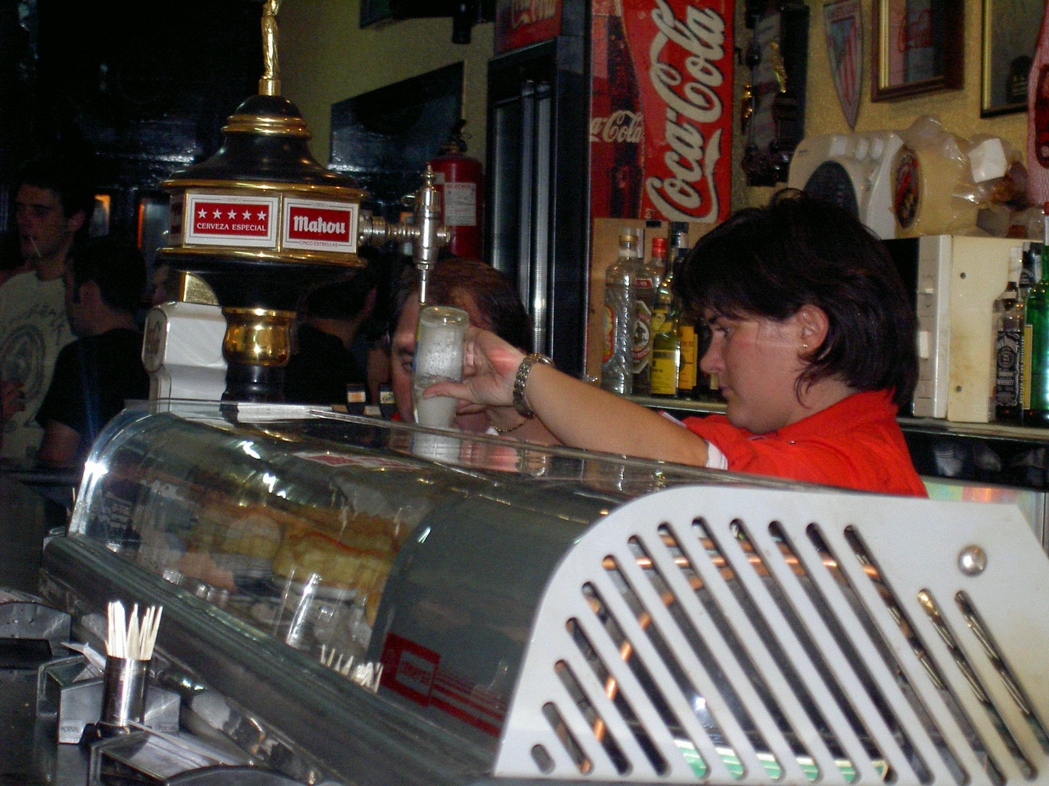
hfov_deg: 17.0
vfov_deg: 12.8
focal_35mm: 116
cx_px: 524
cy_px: 393
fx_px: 3515
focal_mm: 24
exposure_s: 1/89.3
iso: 100
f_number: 4.9
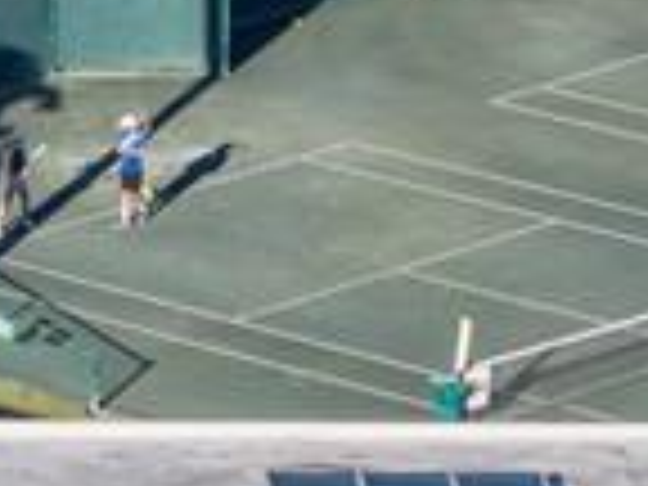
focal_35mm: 499
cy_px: 108
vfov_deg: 3.0
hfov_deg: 3.9
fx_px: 9341
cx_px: -562
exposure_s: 1/1250
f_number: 2.8
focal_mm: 19.35
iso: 180
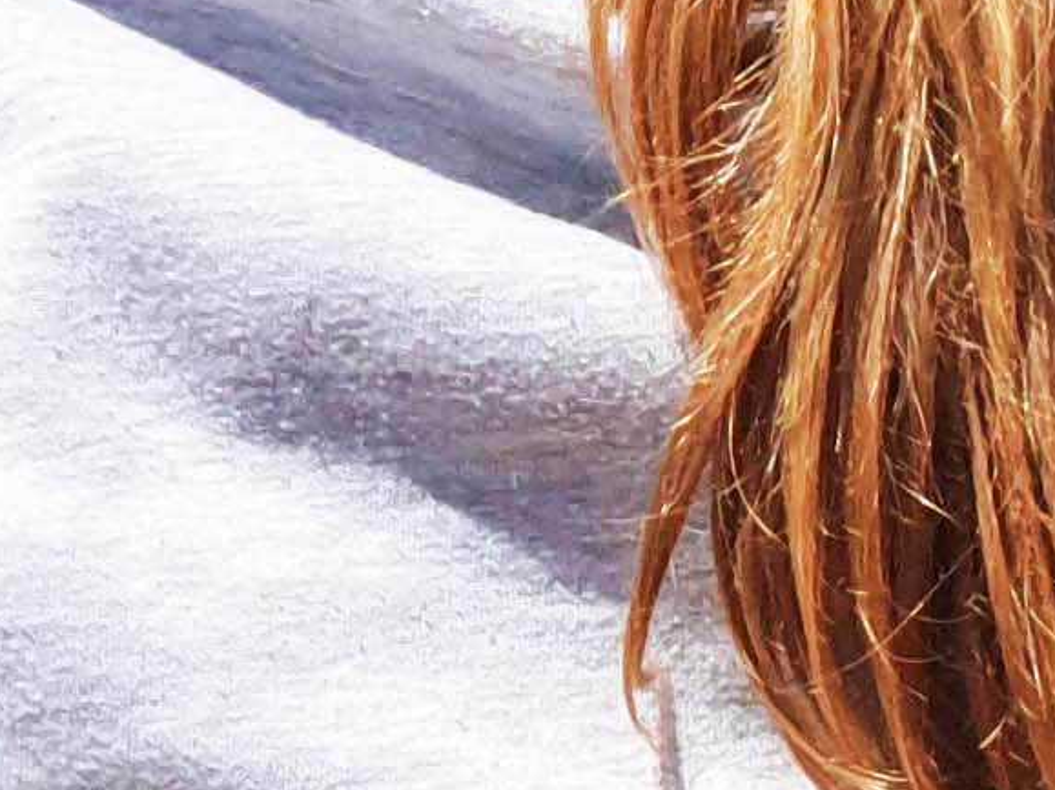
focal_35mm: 181
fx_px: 5515
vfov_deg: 7.9
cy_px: -646
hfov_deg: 8.7
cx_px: -2256
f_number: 2.4
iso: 50
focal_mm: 4.3
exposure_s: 1/1900
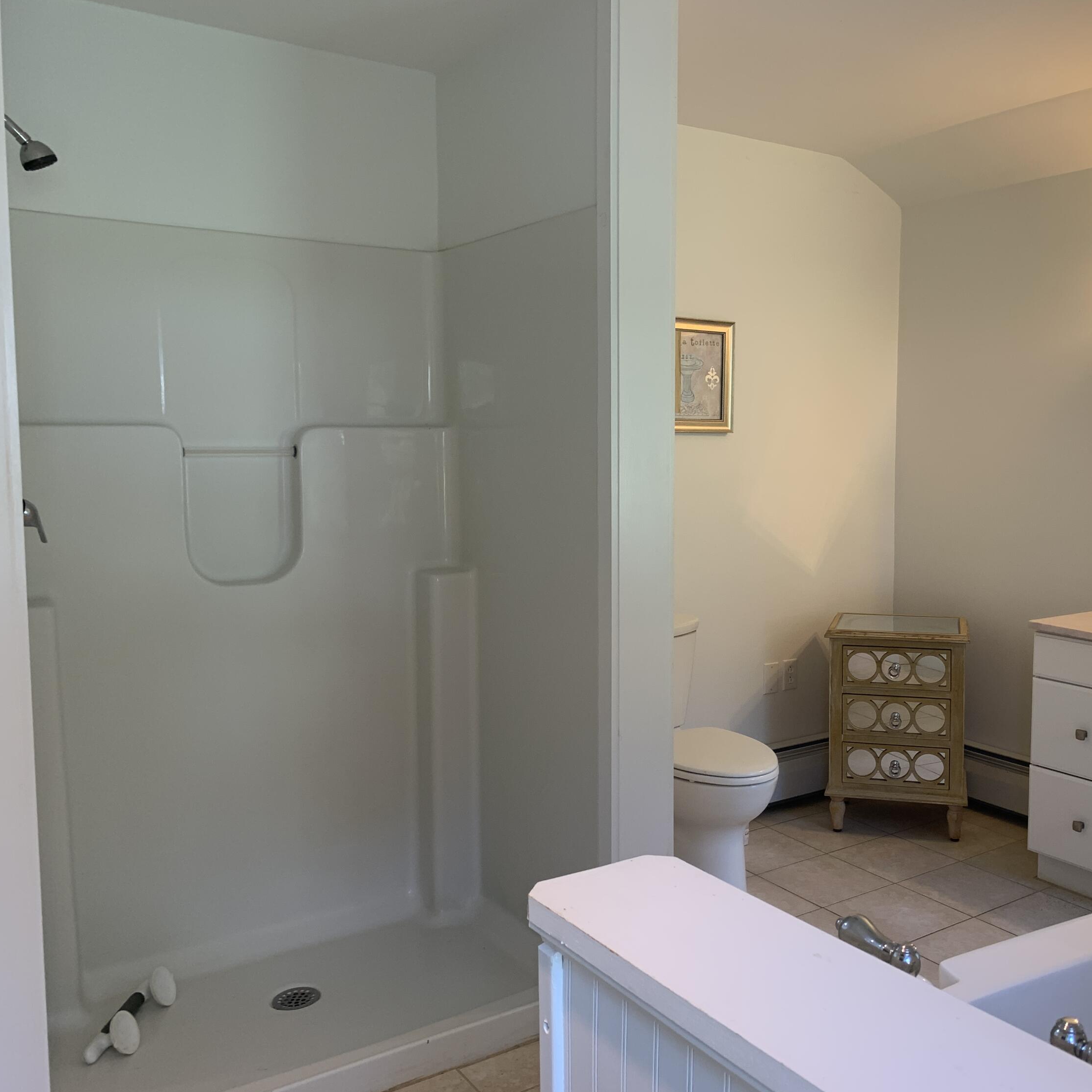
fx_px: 1106
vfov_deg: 52.5
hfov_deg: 51.7
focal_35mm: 31
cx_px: 716
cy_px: 550
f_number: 1.8
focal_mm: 4.25
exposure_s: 1/60
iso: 64
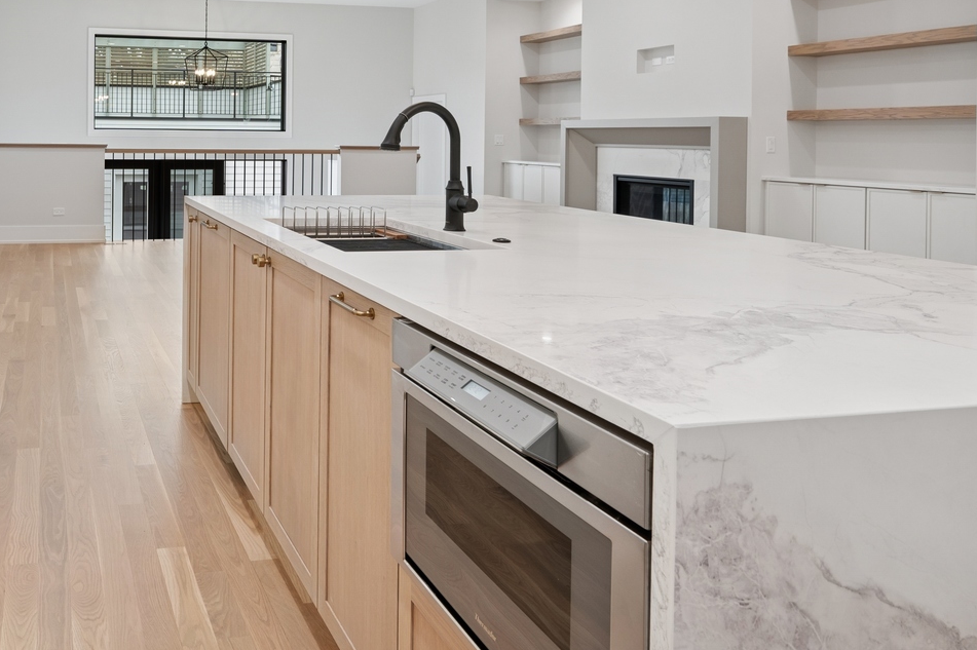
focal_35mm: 30
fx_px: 810
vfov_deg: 42.0
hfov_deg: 57.7
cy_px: 139
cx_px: 202
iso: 200
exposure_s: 1/15
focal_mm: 17.5
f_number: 9.5
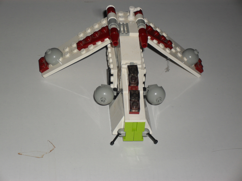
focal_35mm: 105
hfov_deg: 18.7
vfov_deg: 14.1
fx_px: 734
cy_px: 90
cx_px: 121
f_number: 5.8
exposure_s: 1/60
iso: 100
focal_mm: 18.9
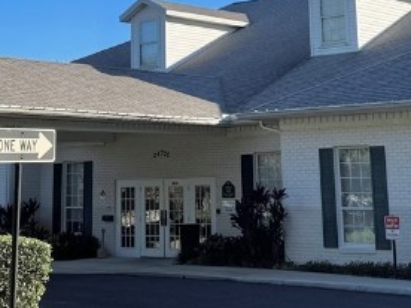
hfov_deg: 22.0
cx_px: 176
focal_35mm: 89
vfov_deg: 15.9
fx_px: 1057
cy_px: -65
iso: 80
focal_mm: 6.76
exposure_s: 1/3802
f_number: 1.78
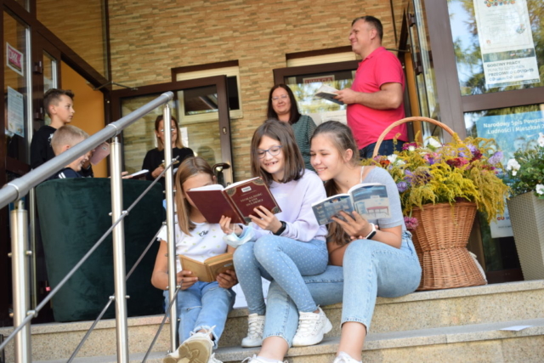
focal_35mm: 45
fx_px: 680
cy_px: 182
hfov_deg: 43.6
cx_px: 272
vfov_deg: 29.9
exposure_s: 1/100
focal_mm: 30
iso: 400
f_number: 5
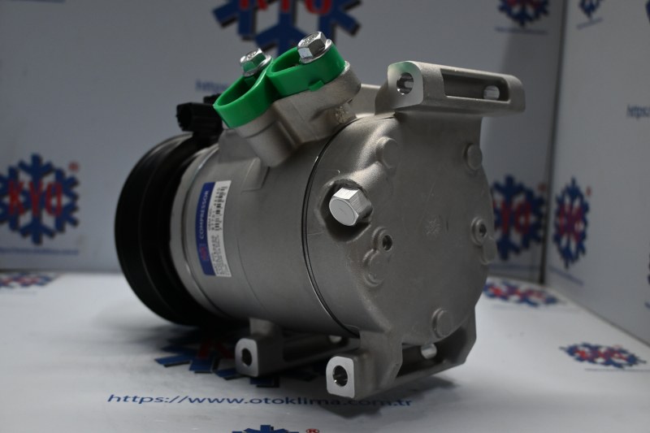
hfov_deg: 51.3
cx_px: 325
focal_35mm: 38
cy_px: 216
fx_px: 677
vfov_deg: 35.5
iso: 640
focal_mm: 25
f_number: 4.2
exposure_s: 1/125
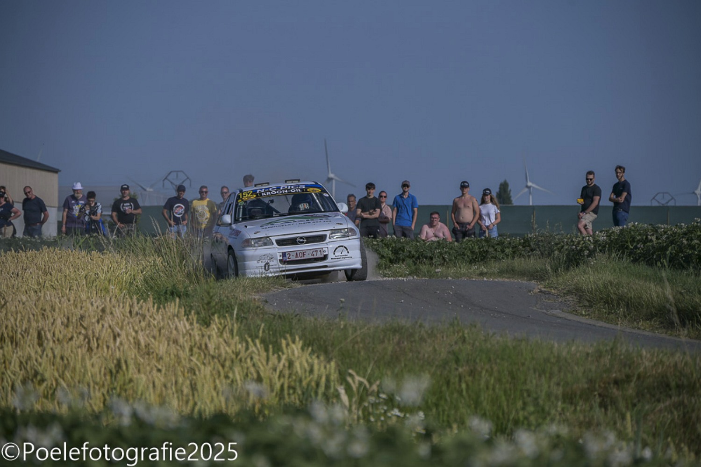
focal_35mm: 165
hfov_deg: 12.5
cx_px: 350
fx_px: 3211
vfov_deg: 8.3
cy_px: 234
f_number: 6.3
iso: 100
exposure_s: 1/1250
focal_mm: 165
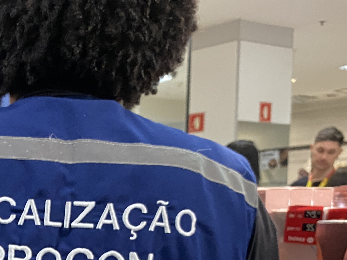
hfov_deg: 24.2
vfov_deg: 18.4
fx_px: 742
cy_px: 348
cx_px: -55
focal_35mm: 74
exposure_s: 1/60
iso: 200
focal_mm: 4.25
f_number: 1.8
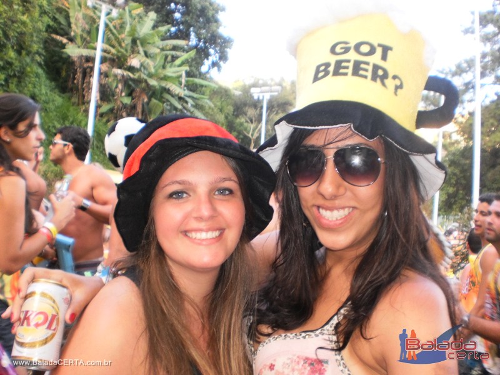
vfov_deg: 39.7
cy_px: 188
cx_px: 250
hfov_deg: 51.4
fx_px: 520
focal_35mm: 36
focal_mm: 6.3
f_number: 3.1
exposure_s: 1/30
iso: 125
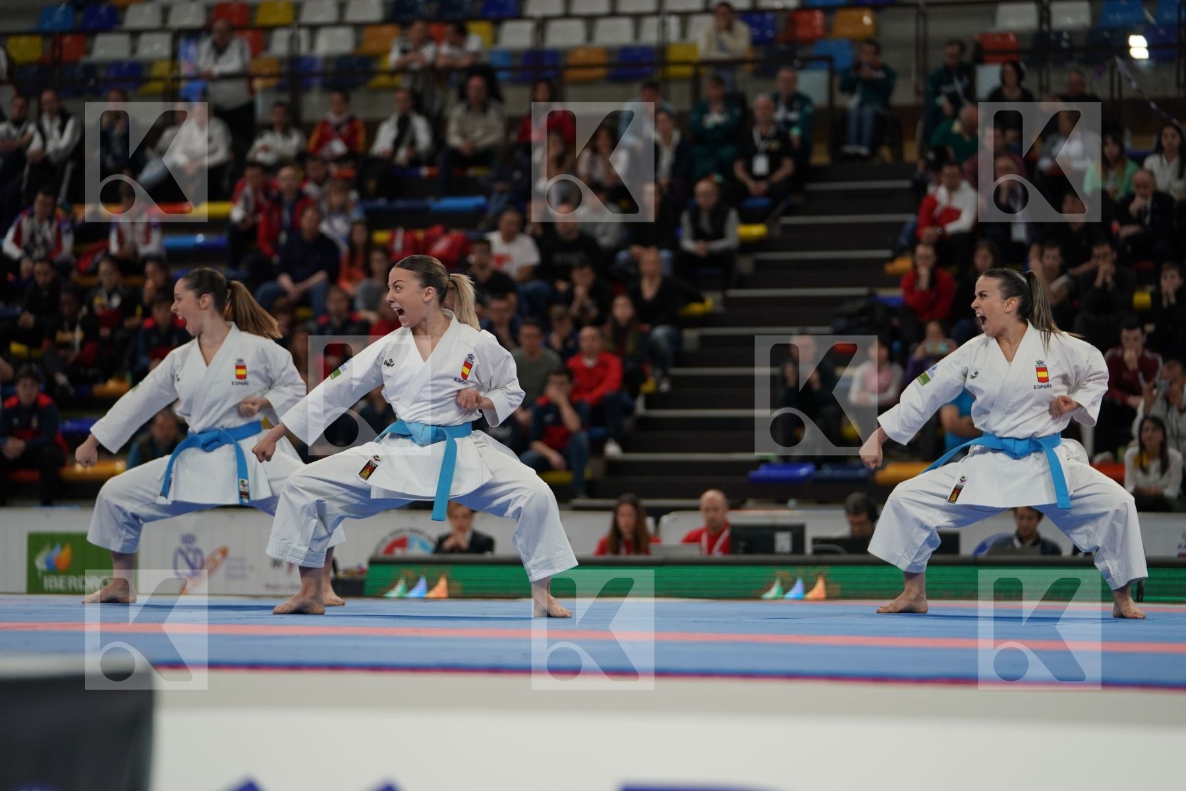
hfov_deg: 16.1
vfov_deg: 10.8
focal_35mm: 127
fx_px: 4184
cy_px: 396
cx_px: 593
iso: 640
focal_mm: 127
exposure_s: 1/500
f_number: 2.8
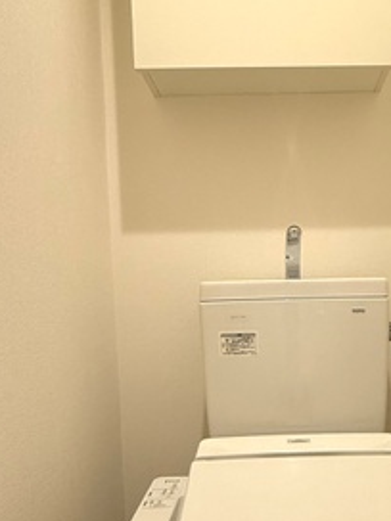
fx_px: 542
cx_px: 294
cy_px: 358
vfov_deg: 50.2
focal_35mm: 36
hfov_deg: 38.6
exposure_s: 1/100
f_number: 2.2
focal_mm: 2.22
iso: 200
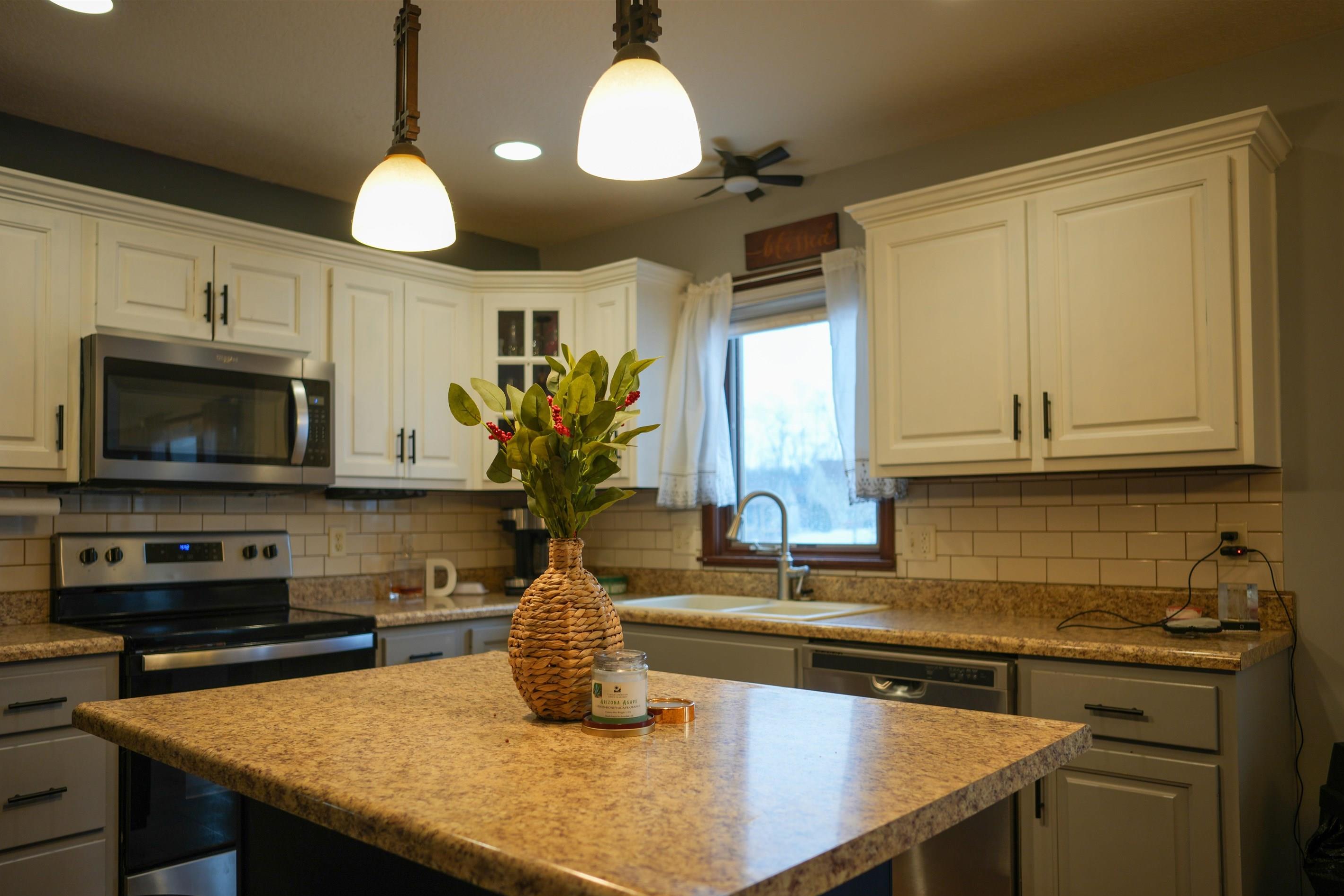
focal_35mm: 26
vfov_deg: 49.5
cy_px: 485
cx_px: 652
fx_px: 970
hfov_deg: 69.4
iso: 100
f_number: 2.8
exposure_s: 1/30
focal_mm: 24
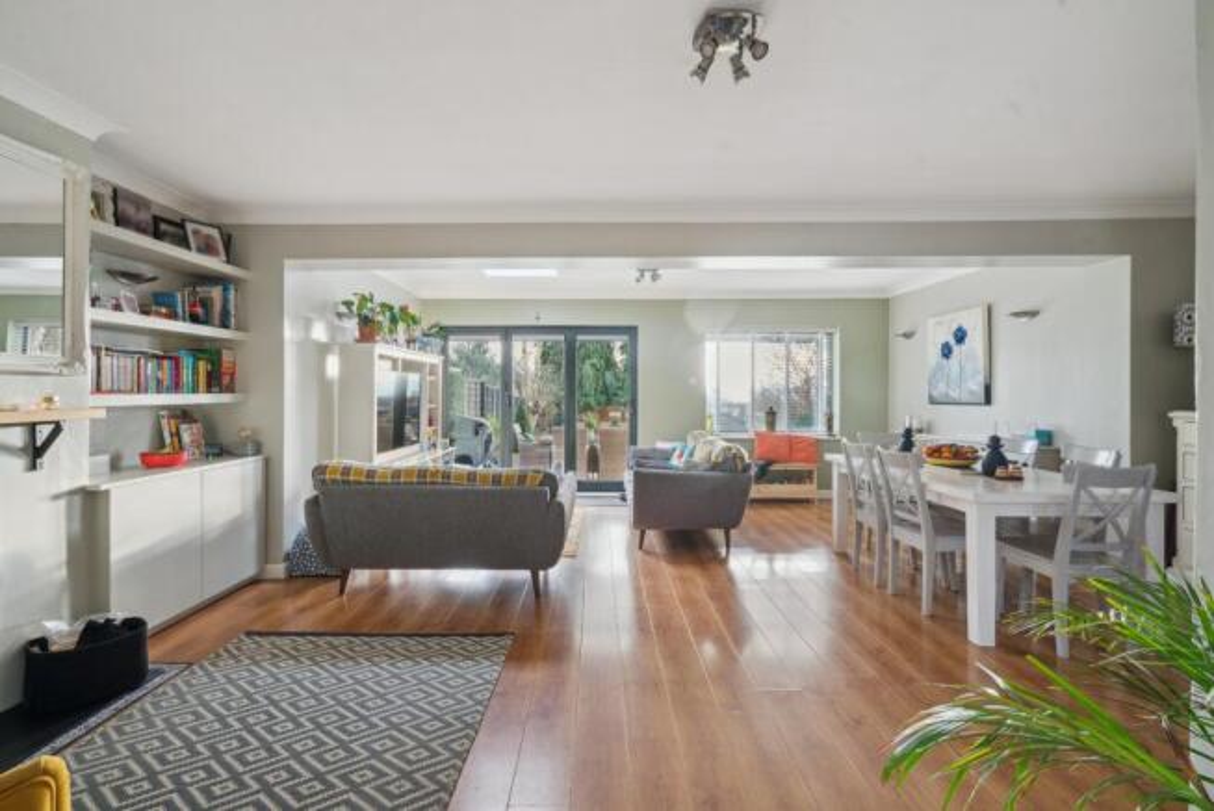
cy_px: 406
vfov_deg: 73.8
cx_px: 607
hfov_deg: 96.7
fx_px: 540
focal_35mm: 16
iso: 640
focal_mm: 16
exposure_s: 1/3
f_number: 10
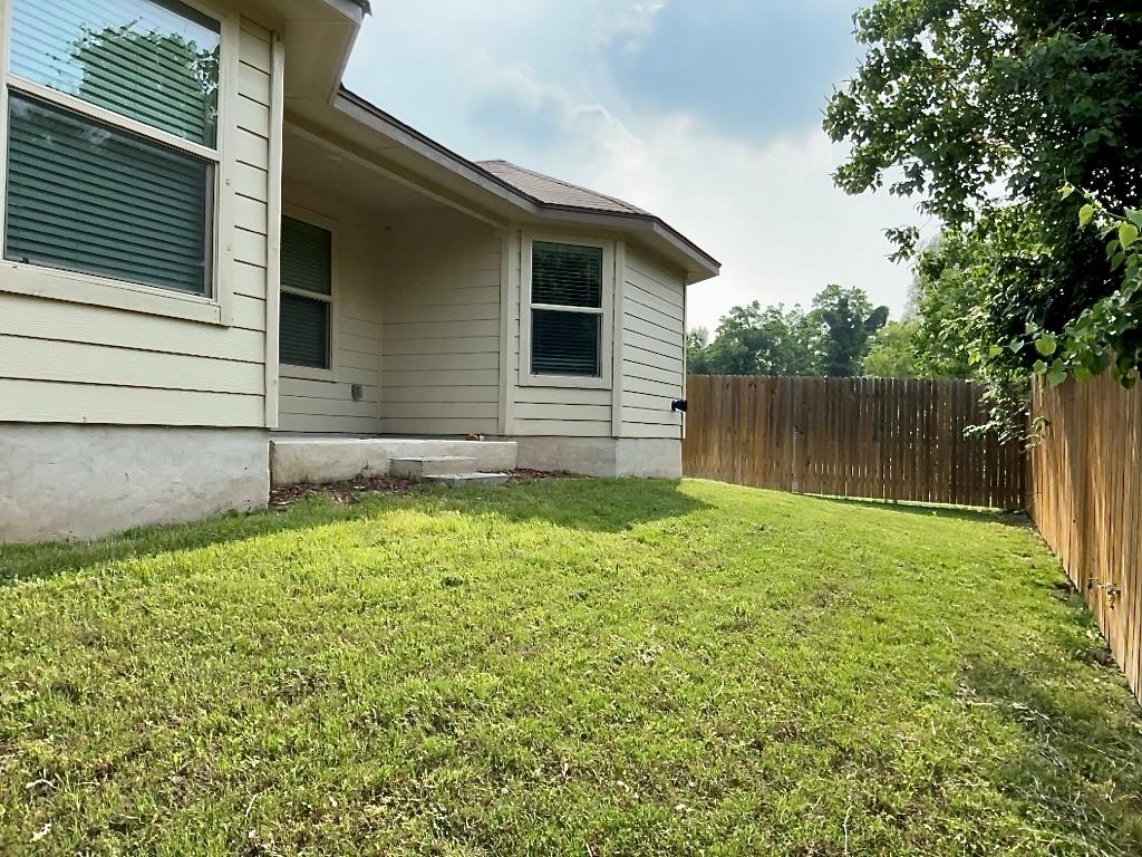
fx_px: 891
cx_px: 571
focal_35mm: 27
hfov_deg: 65.3
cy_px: 428
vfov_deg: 51.4
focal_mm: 3
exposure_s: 1/1195
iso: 32
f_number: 1.8
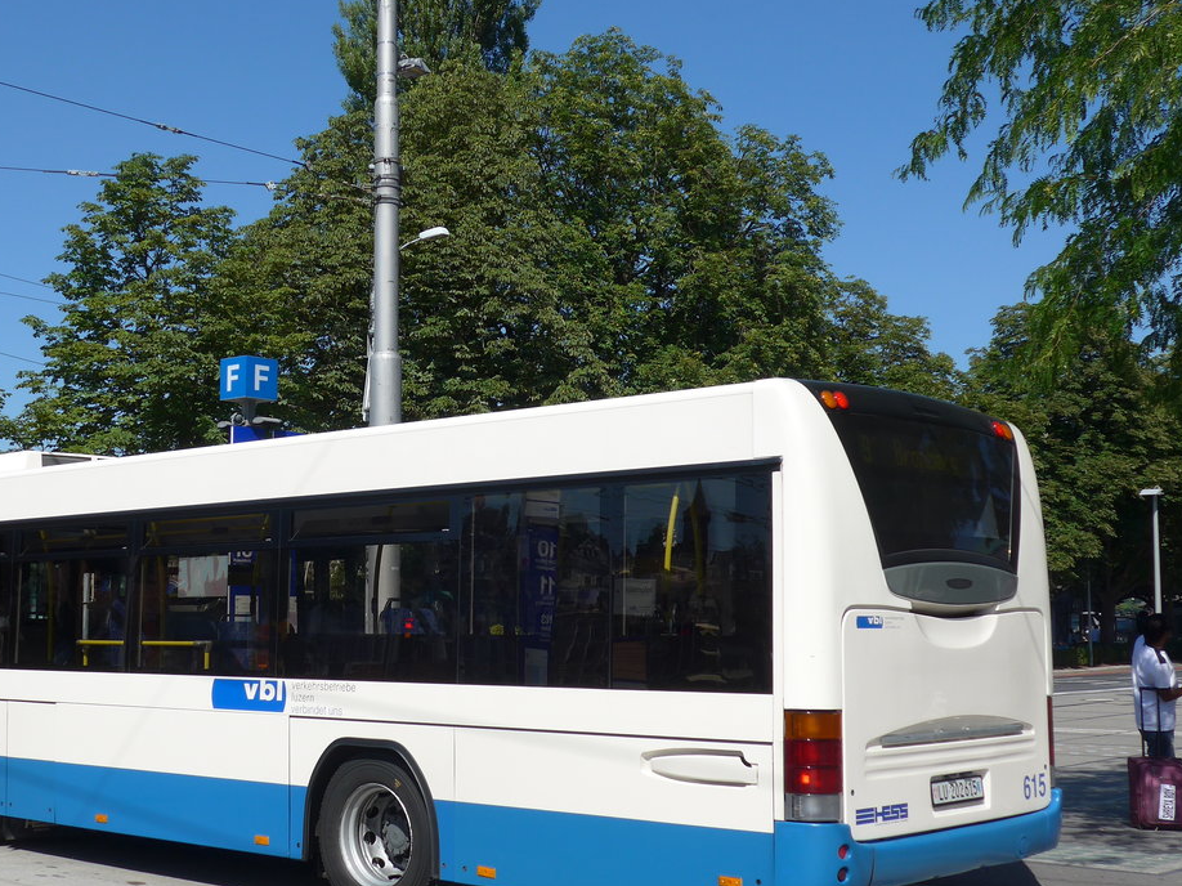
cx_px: 424
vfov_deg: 28.5
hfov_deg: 37.2
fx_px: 1741
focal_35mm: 51
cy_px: 470
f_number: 3.2
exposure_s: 1/2000
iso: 80
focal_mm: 8
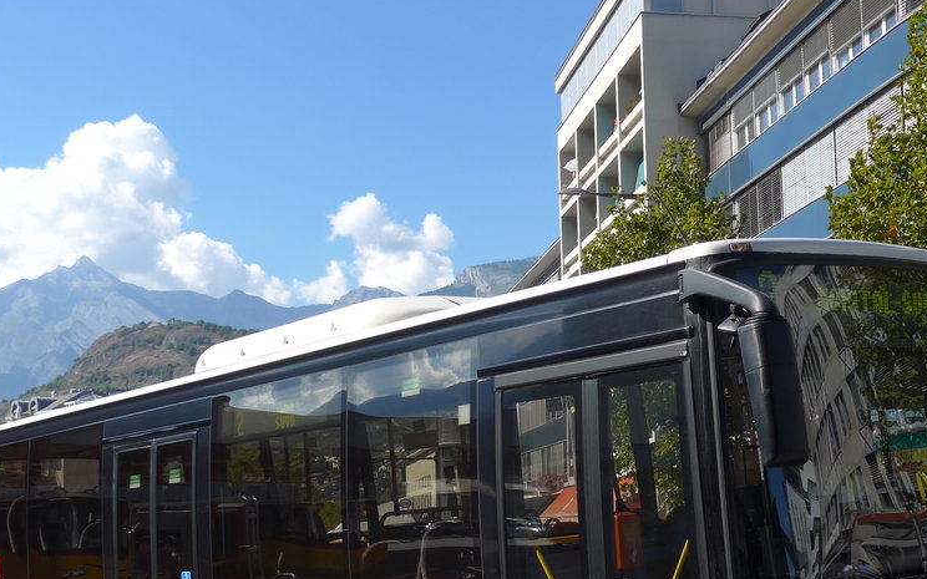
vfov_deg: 24.2
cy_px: 427
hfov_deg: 38.1
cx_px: 515
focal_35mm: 53
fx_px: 1339
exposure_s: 1/1300
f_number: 2.8
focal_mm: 6.5
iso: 80
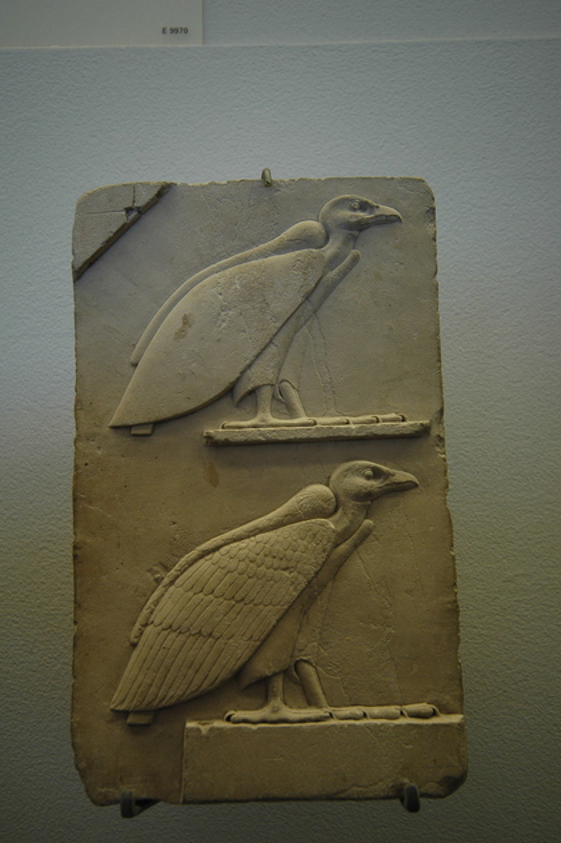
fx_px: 550
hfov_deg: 54.0
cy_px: 434
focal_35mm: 24
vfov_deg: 74.8
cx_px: 275
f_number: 5
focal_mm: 15
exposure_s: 1/8
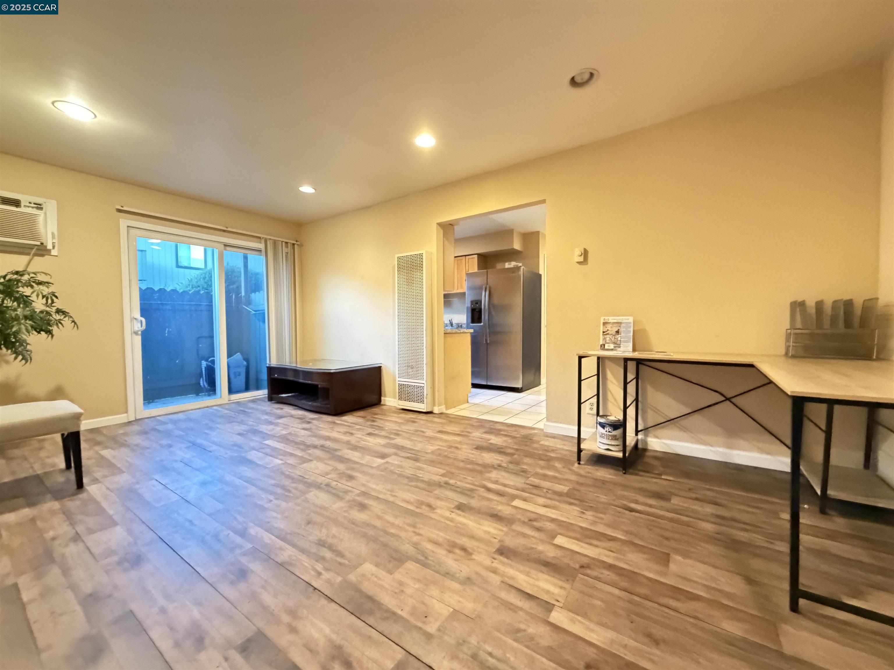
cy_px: 335
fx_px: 362
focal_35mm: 14
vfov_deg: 85.7
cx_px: 447
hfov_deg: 102.1
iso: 2500
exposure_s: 1/30
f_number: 2.2
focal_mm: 2.22
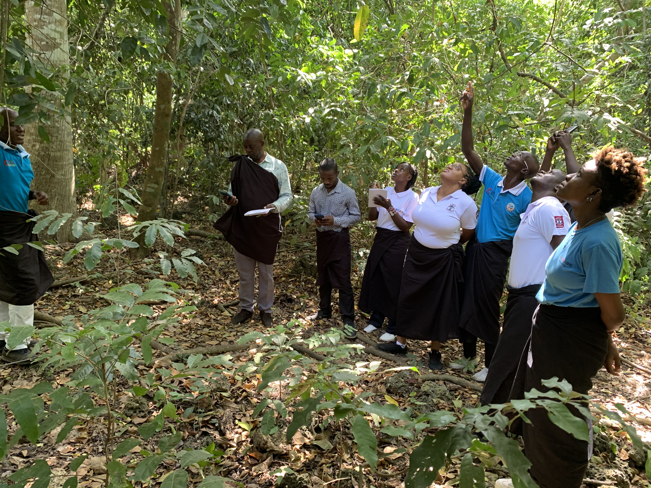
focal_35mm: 27
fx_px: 508
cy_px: 253
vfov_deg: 51.3
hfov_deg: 65.3
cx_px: 319
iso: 160
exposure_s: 1/60
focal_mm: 4.25
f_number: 1.8
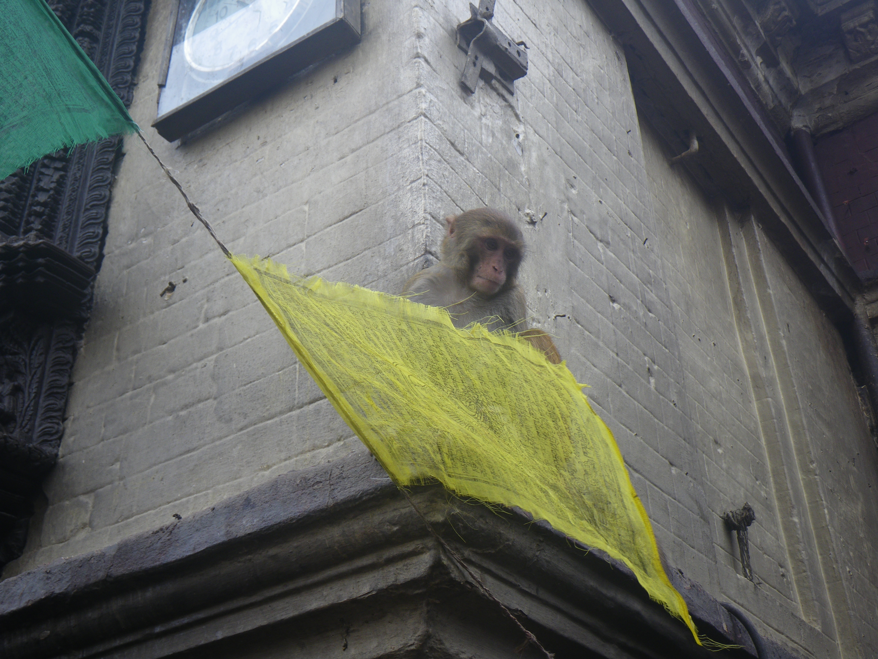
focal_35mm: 42
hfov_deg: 44.8
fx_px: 1065
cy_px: 330
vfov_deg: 34.3
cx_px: 439
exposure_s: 1/80
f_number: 4.2
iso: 50
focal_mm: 7.5
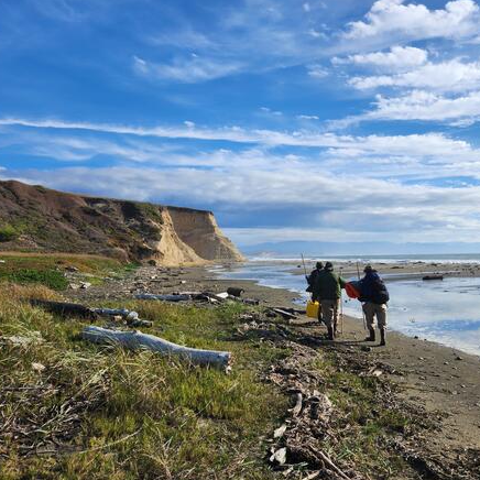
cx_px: 315
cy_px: 243
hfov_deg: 56.2
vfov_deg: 57.3
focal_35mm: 28
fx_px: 439
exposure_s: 1/2945
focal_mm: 5.4
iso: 20
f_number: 1.8
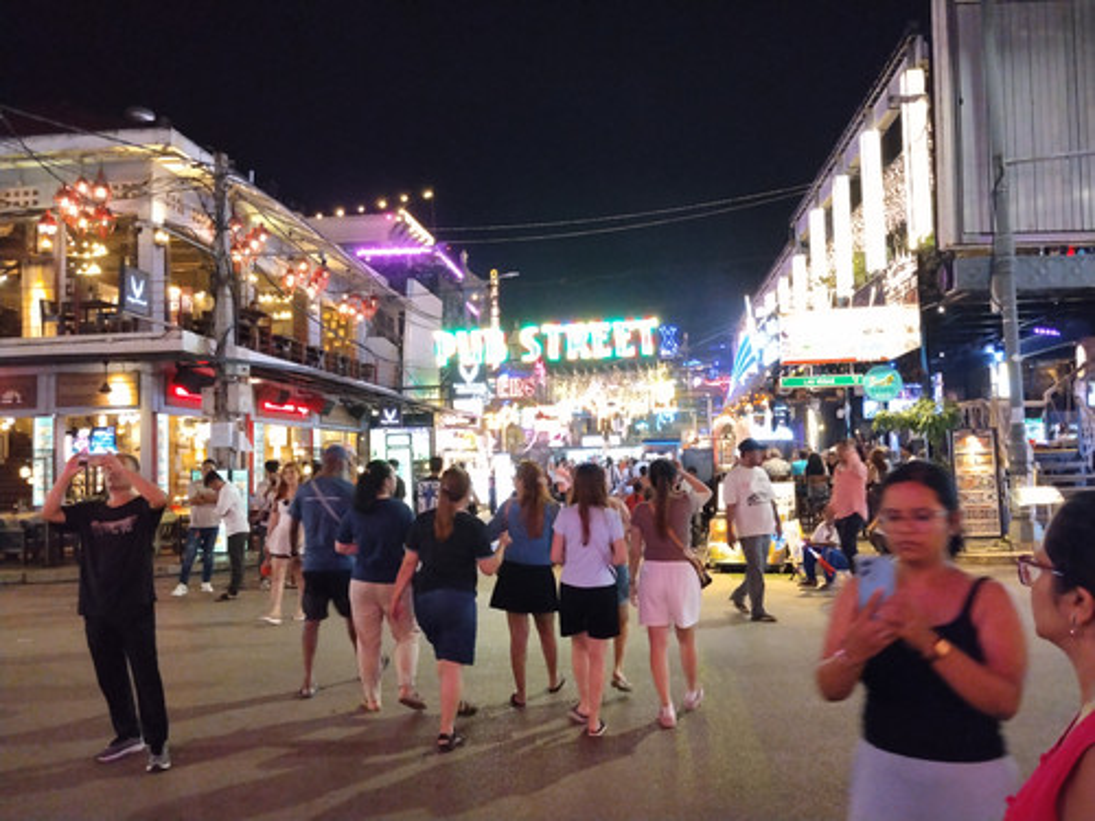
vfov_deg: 48.2
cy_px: 410
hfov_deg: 61.7
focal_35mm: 29
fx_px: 917
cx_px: 548
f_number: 1.8
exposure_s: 1/20
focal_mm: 4.22
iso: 1000
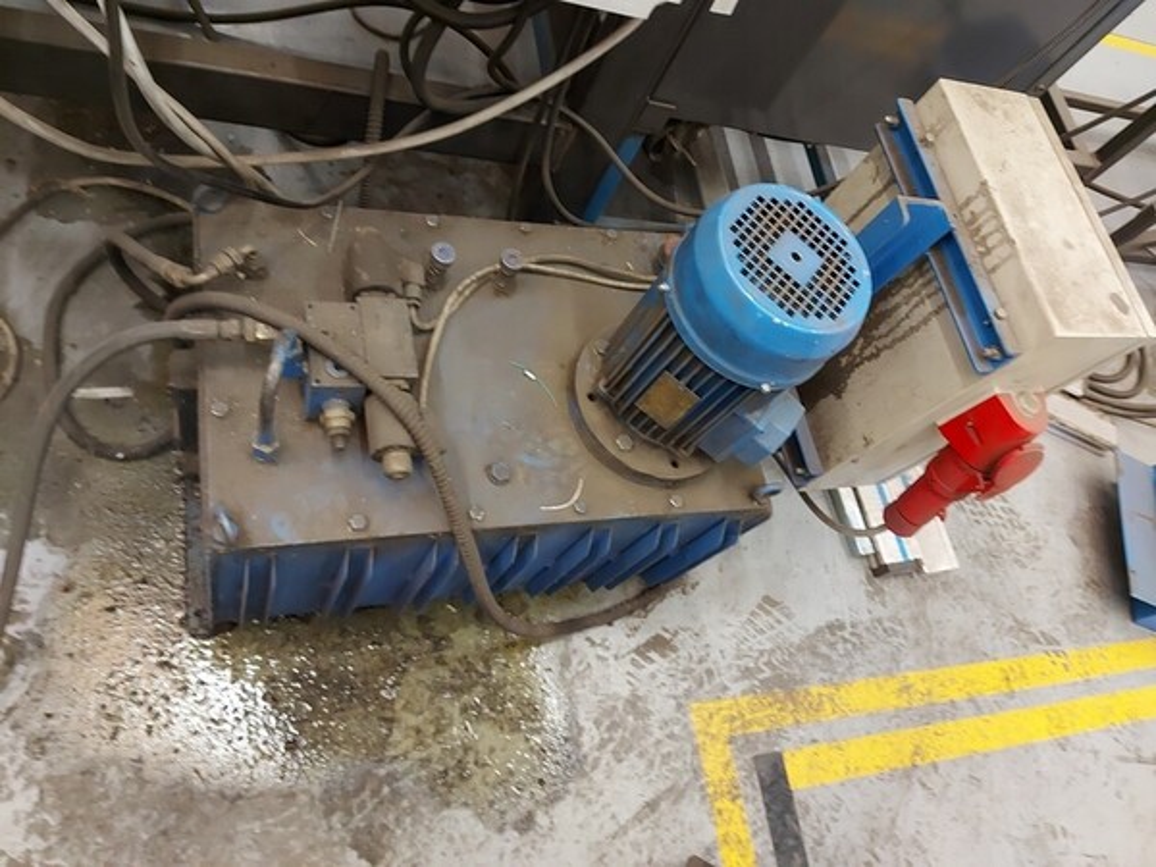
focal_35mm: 24
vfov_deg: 56.8
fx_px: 801
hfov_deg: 71.6
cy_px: 434
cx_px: 578
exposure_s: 1/24
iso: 320
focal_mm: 5.23
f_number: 1.8
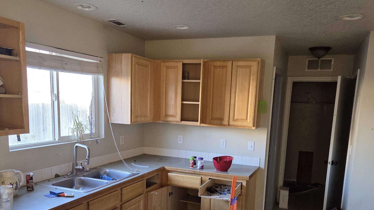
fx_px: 317
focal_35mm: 32
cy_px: 155
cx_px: 186
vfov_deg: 35.9
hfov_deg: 61.0
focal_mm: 5.4
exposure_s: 1/120
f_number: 1.8
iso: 320
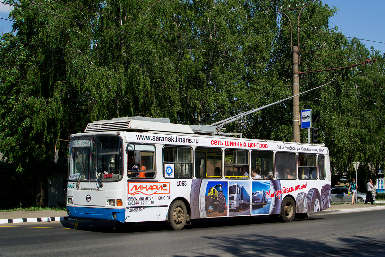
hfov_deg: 37.9
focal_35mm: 52
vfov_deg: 25.8
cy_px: 128
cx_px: 192
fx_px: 561
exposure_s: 1/1000
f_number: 6.3
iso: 200
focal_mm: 35
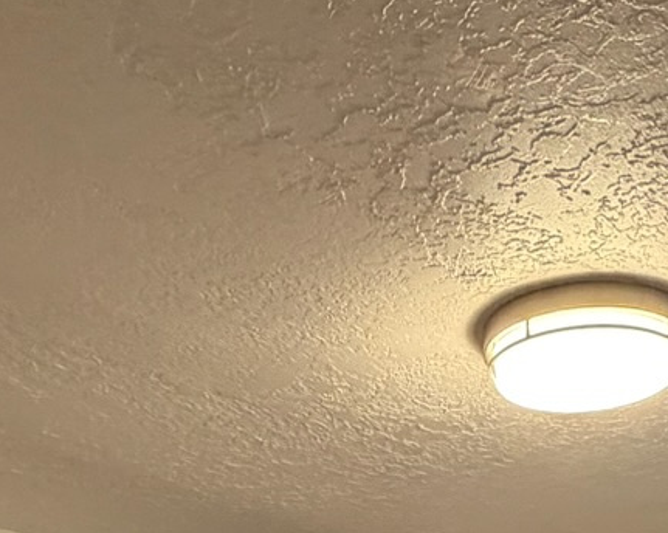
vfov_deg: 17.8
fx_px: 1284
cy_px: 1009
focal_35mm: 65
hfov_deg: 28.9
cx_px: 470
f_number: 2.2
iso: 320
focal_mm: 2.22
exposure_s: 1/60
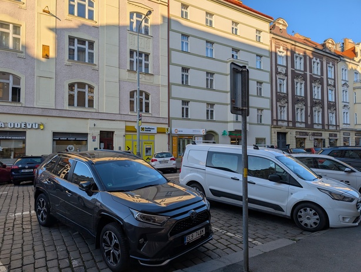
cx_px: 180
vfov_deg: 56.9
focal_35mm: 24
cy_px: 136
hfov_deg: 71.5
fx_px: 251
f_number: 1.68
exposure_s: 1/962
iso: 22
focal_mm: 6.9
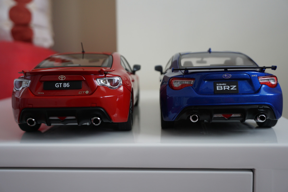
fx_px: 288
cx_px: 144
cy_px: 96
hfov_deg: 53.1
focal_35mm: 36
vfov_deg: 36.9
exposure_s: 1/60
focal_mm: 24
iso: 320
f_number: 4.5
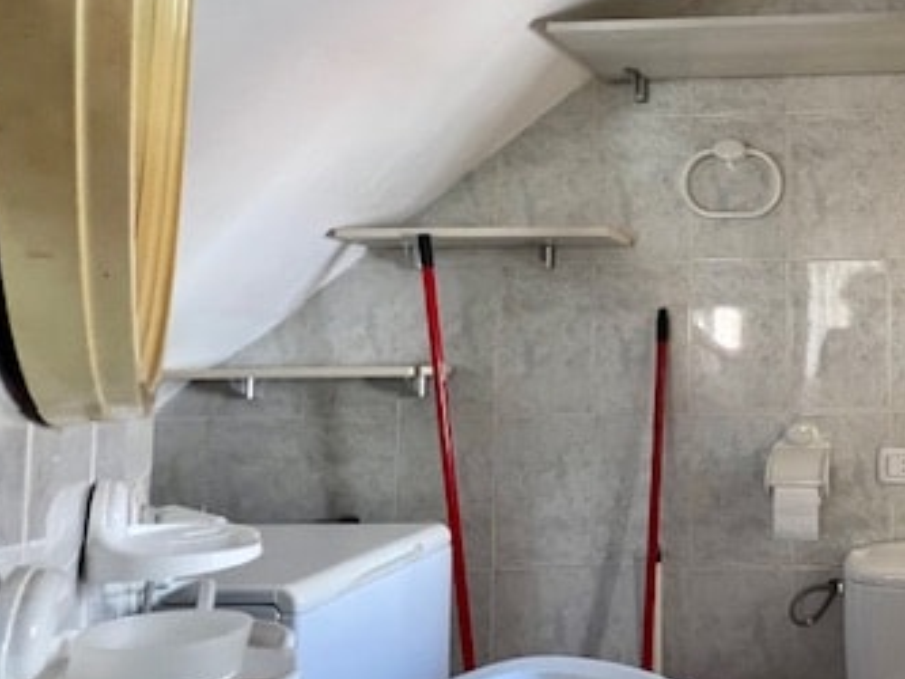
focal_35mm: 25
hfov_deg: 57.2
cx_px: 851
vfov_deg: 54.8
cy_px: 301
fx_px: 654
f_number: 1.8
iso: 200
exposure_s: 1/99
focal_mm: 1.57
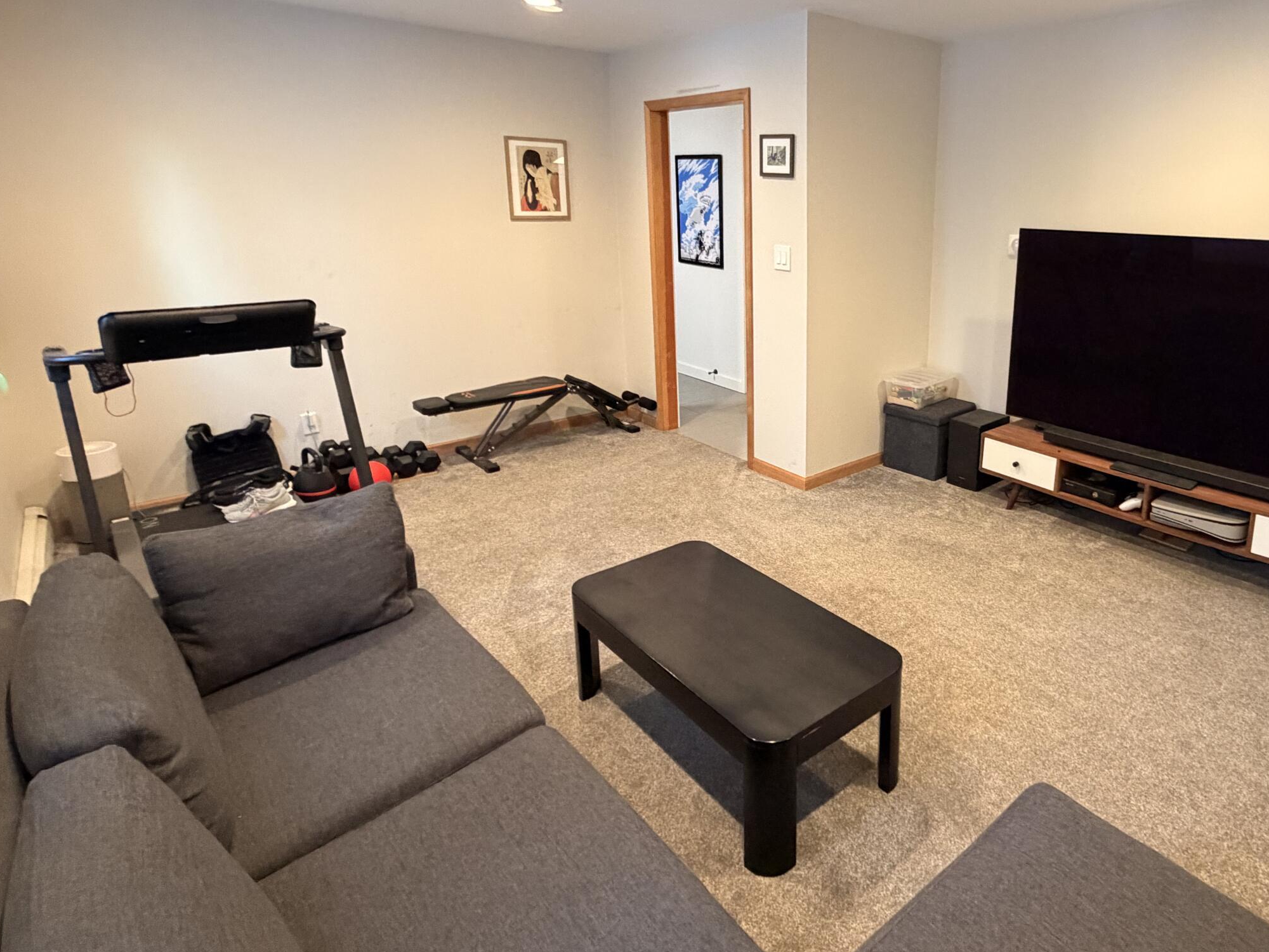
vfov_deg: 63.0
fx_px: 770
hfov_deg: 76.5
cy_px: 388
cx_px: 844
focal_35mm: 21
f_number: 2.2
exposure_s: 1/60
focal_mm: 2.22
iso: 500
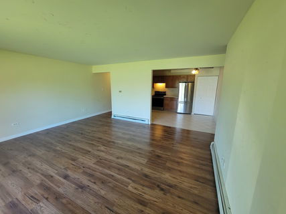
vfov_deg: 89.9
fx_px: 107
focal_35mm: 13
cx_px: 143
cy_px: 107
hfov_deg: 106.2
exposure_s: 1/60
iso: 200
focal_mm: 2.2
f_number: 2.2
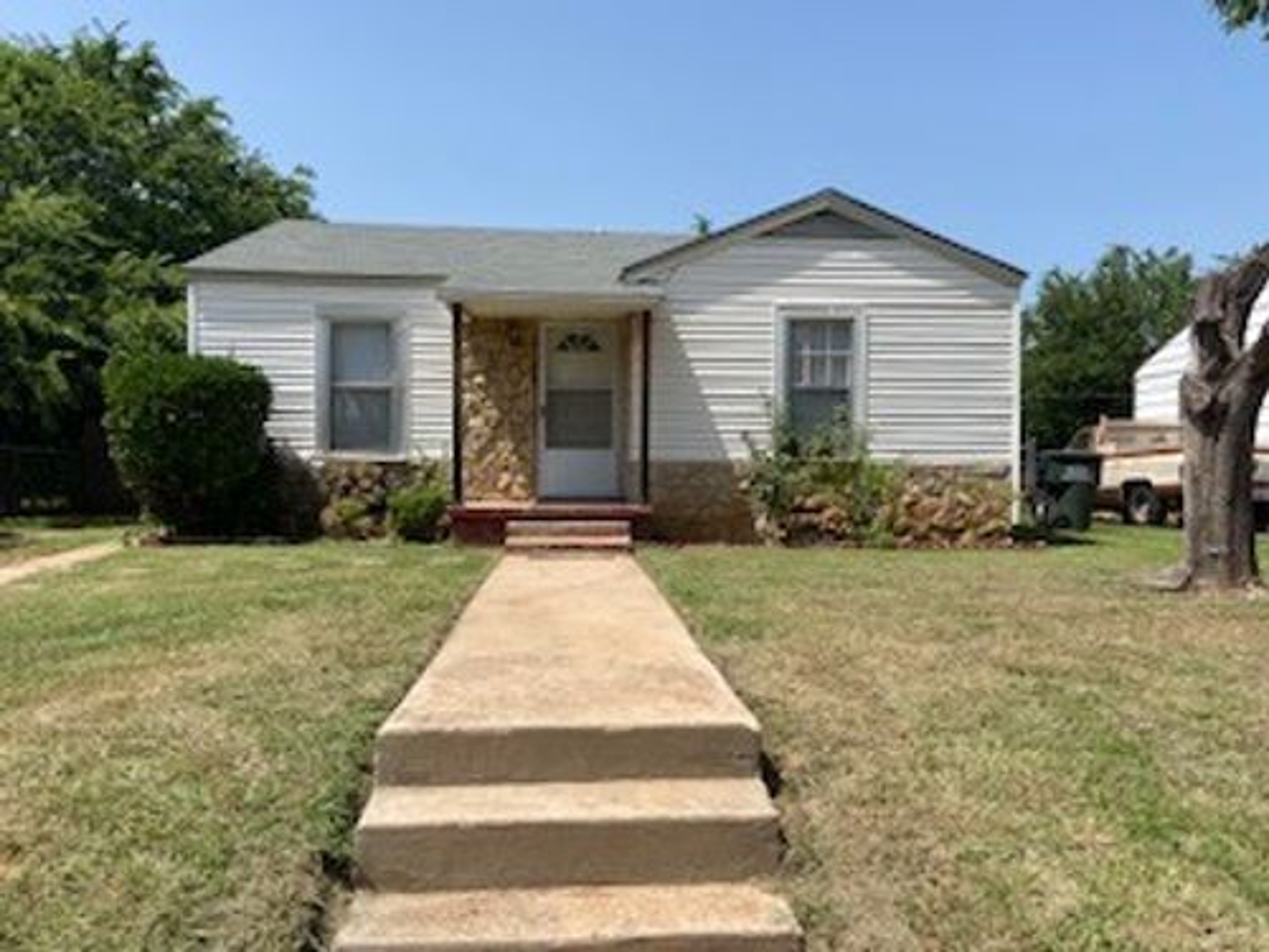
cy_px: 476
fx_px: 953
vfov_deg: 53.1
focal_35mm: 26
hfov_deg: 67.3
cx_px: 634
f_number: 1.8
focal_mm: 4.25
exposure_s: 1/2890
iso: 32
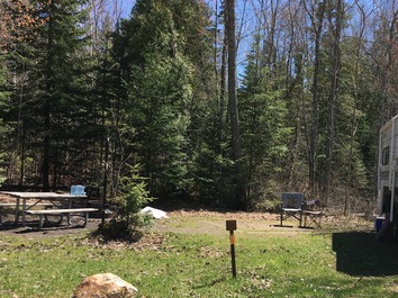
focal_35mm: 41
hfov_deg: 44.8
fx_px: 471
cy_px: 184
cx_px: 278
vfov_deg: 34.9
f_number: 2.2
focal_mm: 4.15
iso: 25
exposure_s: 1/769
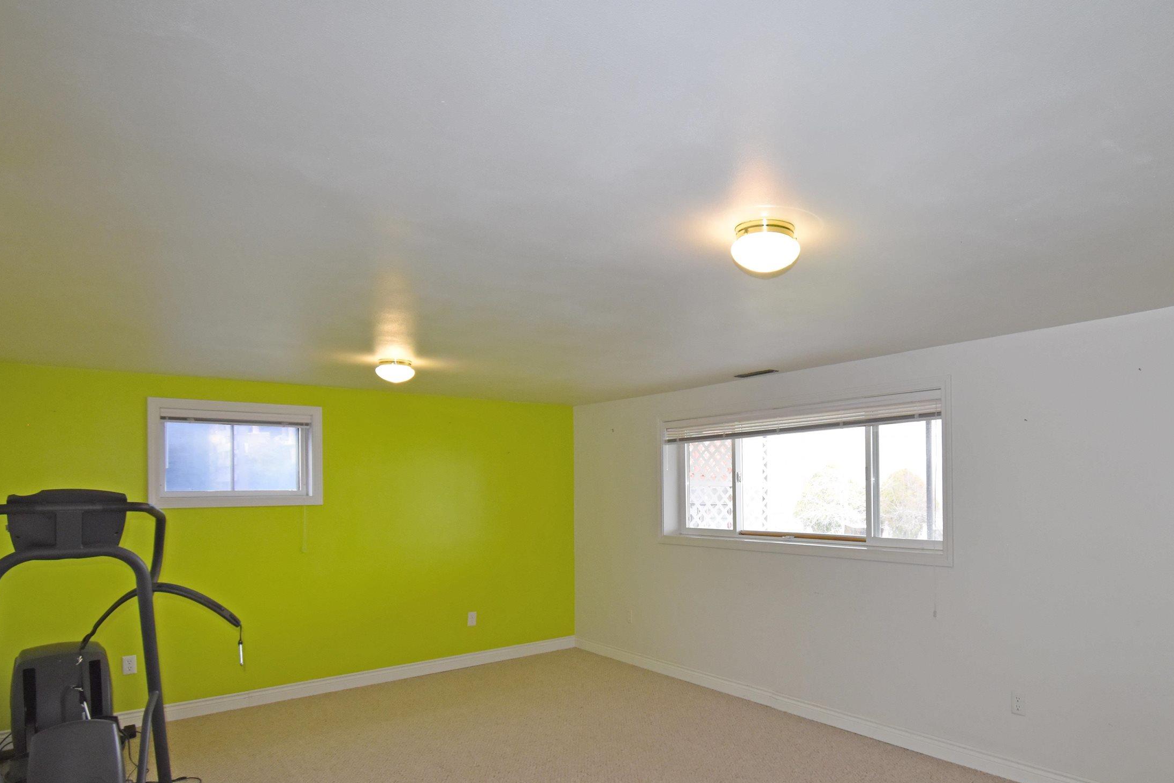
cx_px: 741
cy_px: 486
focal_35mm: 21
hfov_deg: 79.6
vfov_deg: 58.8
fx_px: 685
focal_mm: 10
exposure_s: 1/100
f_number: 5
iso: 800
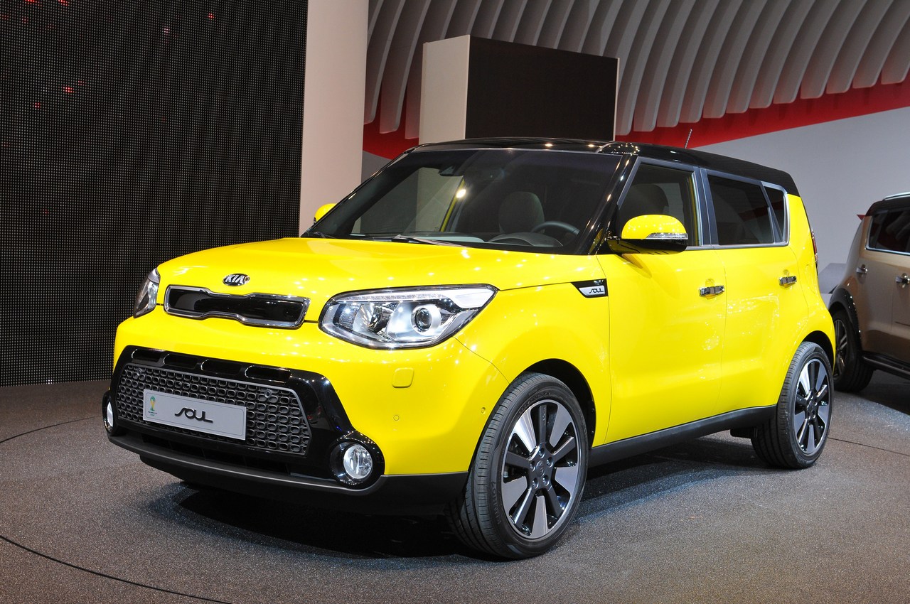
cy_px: 302
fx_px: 1212
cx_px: 455
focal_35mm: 48
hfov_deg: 41.2
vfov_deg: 28.0
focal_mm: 32
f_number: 7.1
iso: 640
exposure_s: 1/125
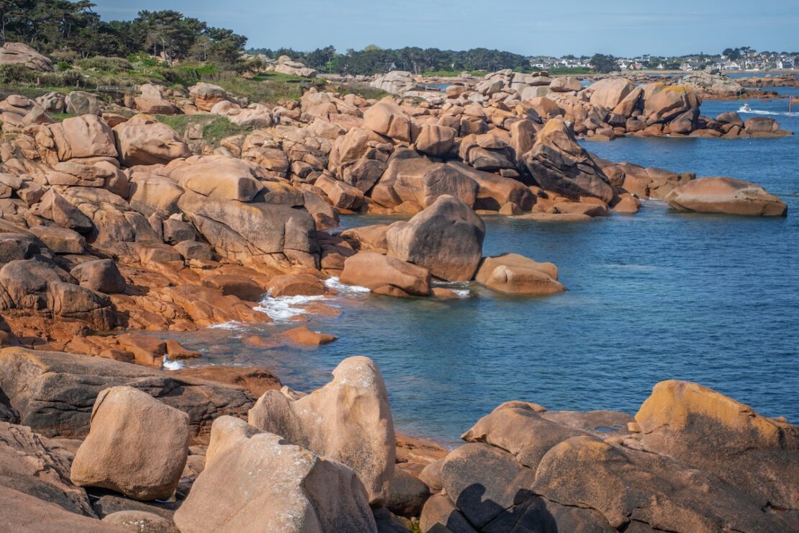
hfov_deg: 28.8
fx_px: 1553
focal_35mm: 70
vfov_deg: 19.5
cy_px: 266
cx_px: 400
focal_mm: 70
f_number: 2.8
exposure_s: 1/1600
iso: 100
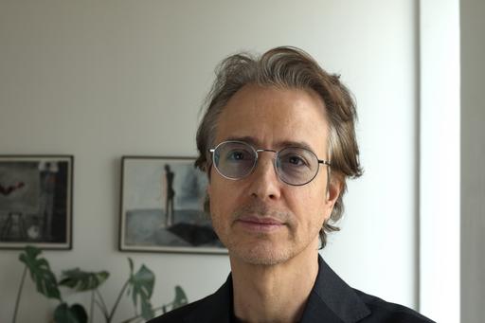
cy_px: 162
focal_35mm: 53
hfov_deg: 37.5
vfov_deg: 25.5
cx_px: 242
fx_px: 714
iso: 800
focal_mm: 35
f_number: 6.4
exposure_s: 1/125
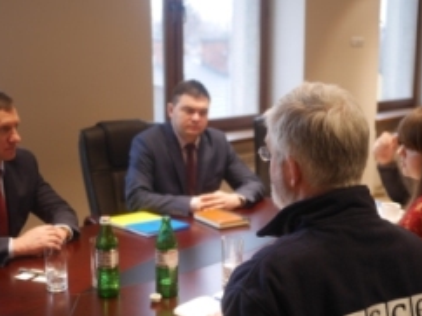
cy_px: 205
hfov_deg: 33.8
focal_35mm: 57
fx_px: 694
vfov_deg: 25.5
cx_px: 221
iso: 200
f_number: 1.7
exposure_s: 1/60
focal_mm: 20
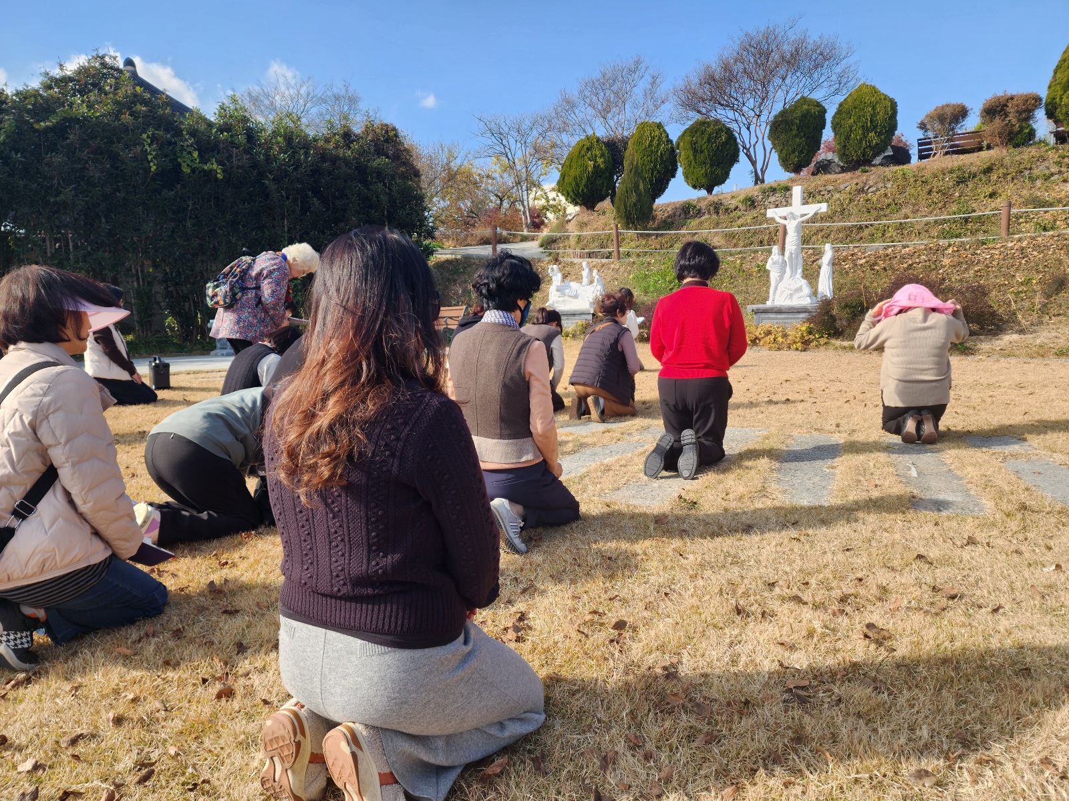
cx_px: 534
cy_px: 400
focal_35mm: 23
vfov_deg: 58.9
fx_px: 710
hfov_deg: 73.9
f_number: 1.8
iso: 12
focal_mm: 6.4
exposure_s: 1/333
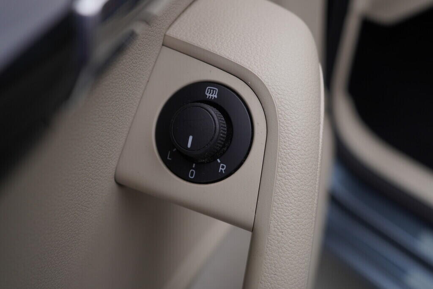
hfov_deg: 53.1
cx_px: 216
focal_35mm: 36
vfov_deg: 36.9
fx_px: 433
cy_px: 144
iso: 125
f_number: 3.5
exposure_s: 1/60
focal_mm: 24
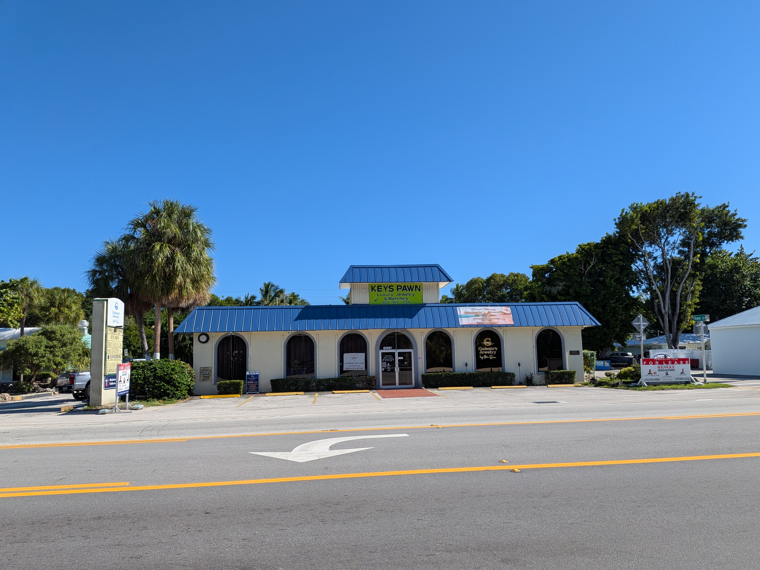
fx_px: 527
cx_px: 380
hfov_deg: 71.6
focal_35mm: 24
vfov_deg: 56.8
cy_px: 285
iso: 29
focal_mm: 4.53
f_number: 1.7
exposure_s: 1/1692
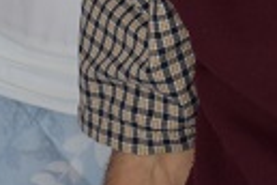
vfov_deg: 3.5
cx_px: 397
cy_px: -234
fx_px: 3016
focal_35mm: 392
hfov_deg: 5.2
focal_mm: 56
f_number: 4.8
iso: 900
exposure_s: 1/60
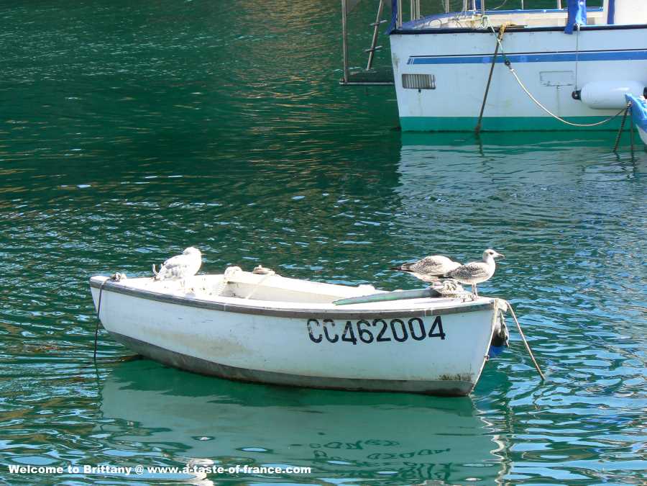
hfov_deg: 8.4
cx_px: 324
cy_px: 243
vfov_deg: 6.3
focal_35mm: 237
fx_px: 4430
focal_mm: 39.5
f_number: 5.6
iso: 80
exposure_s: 1/160
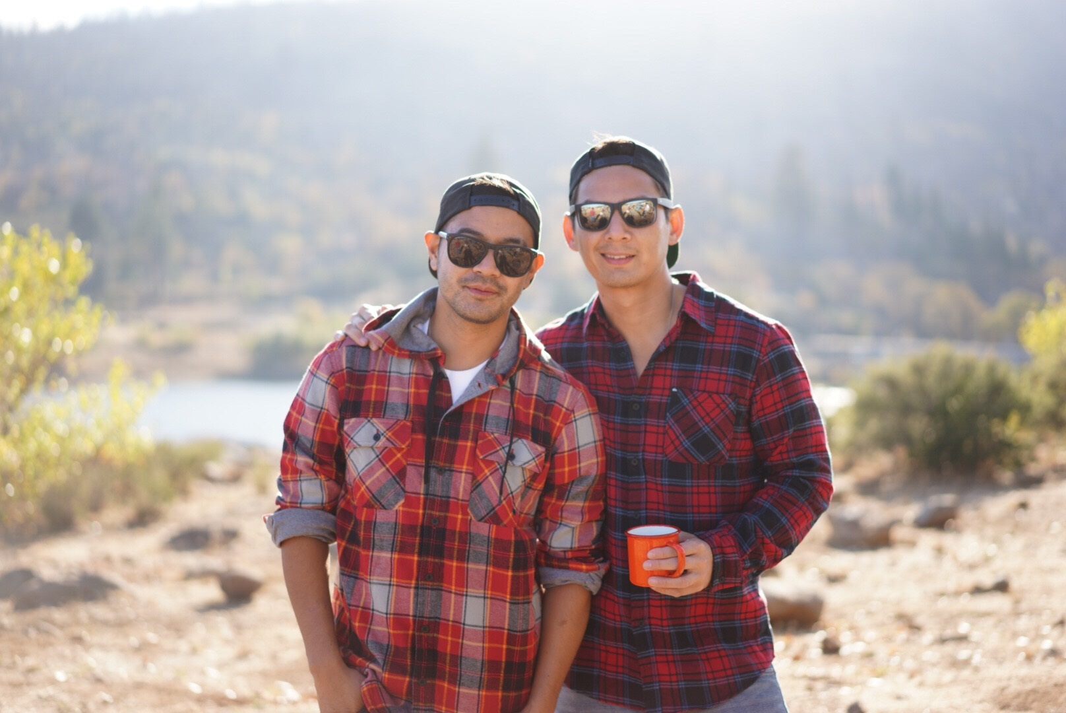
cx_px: 533
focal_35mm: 55
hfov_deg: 36.2
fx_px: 1630
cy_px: 356
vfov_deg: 24.7
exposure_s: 1/1000
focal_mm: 55
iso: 100
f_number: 1.8
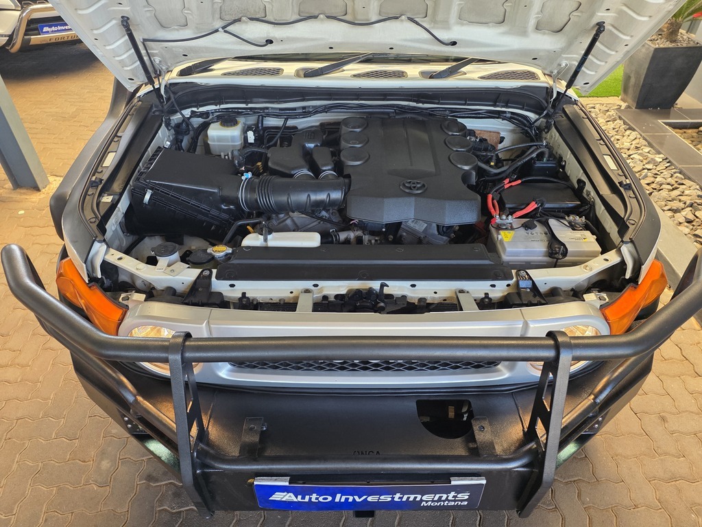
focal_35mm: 23
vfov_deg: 58.9
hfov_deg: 73.9
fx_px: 466
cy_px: 264
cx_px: 351
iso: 200
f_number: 1.7
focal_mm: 6.25
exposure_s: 1/180
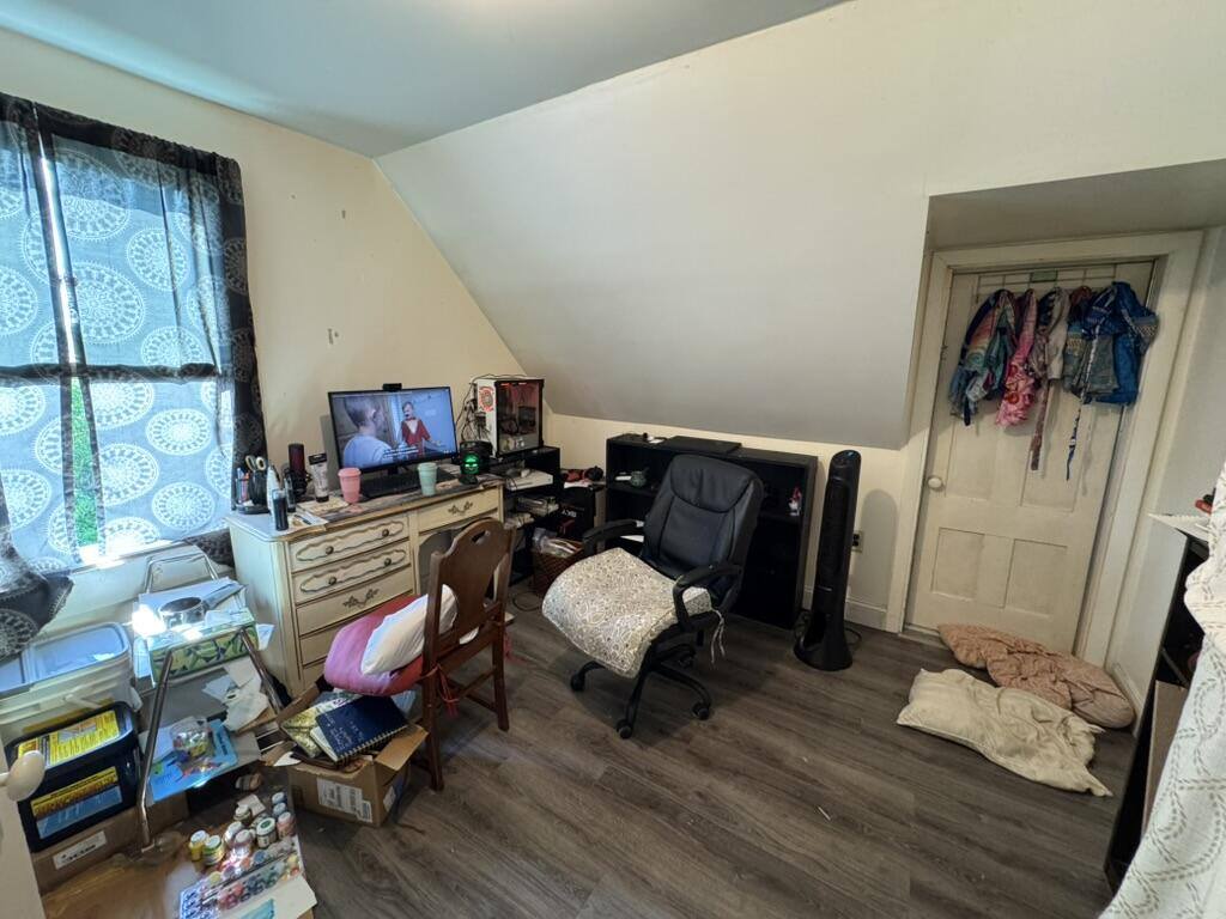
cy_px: 460
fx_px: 496
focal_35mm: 14
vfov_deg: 85.7
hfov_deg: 102.1
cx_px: 613
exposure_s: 1/60
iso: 500
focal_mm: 2.22
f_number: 2.2
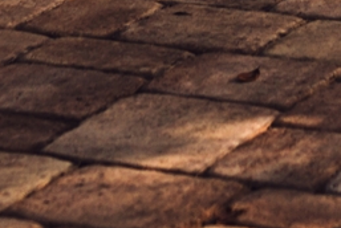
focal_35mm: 261
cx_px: 231
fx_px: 2475
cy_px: -610
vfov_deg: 4.9
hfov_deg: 7.9
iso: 100
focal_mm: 35
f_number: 2.8
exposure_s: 1/250
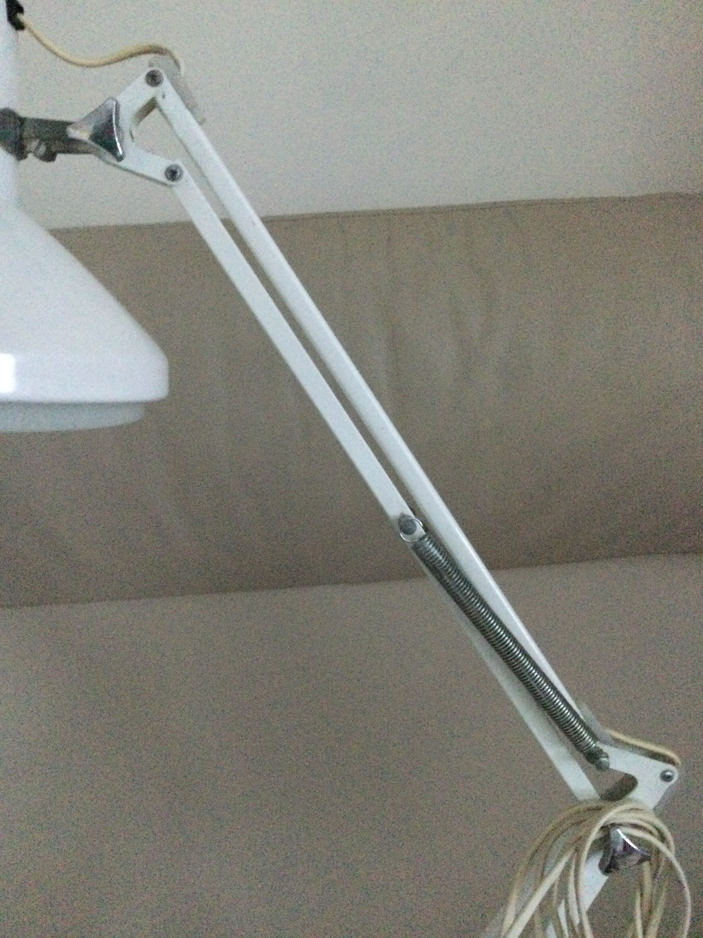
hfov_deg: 45.4
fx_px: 839
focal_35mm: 31
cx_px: 352
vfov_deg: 58.4
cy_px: 469
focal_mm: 3.3
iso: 400
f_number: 2.4
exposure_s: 1/17
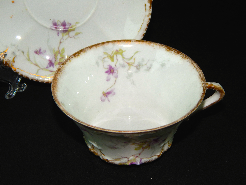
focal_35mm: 61
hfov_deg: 31.7
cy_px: 92
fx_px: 434
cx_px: 123
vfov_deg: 24.0
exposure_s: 1/30
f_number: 7.9
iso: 200
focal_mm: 10.9
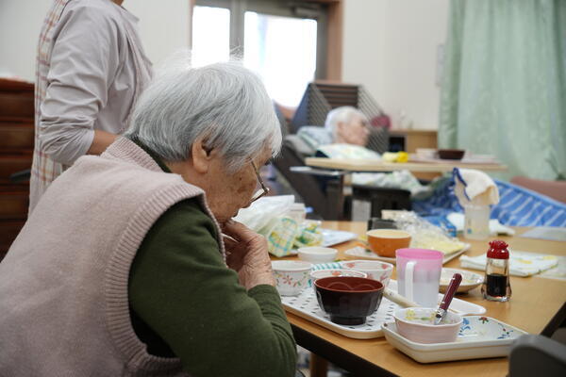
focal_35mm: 42
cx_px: 283
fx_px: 653
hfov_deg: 46.8
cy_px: 188
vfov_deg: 32.2
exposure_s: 1/30
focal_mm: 27.7
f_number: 2.8
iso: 80
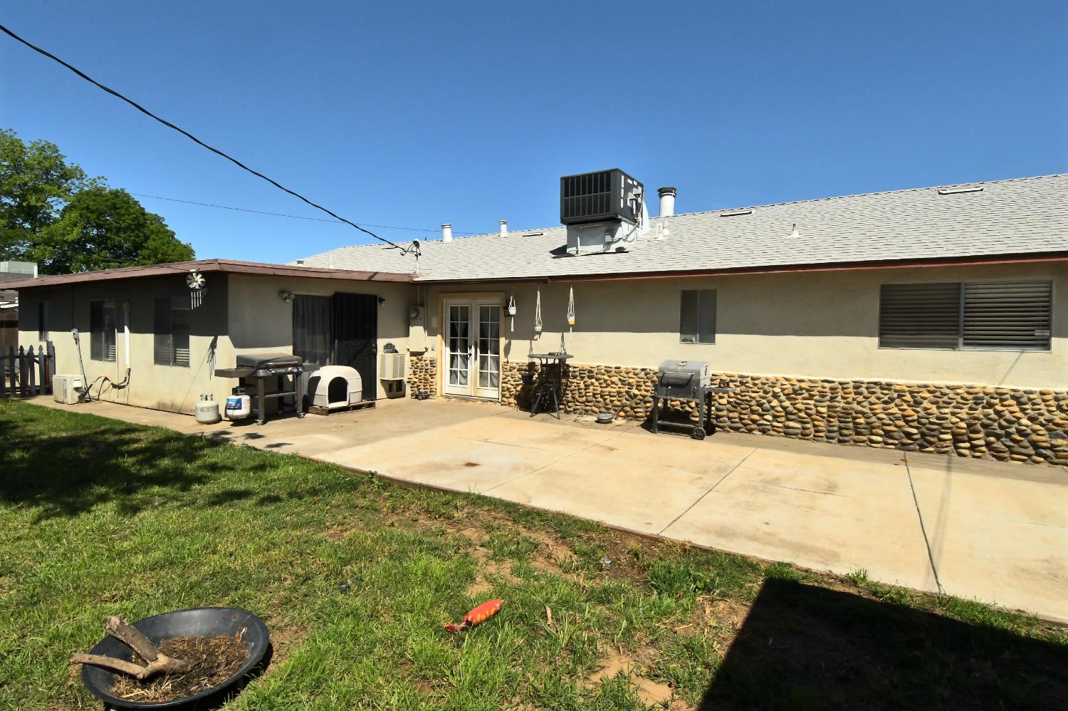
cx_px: 534
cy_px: 356
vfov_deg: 67.3
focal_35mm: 18
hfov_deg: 90.0
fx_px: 534
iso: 1250
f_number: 22
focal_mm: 12
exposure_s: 1/640
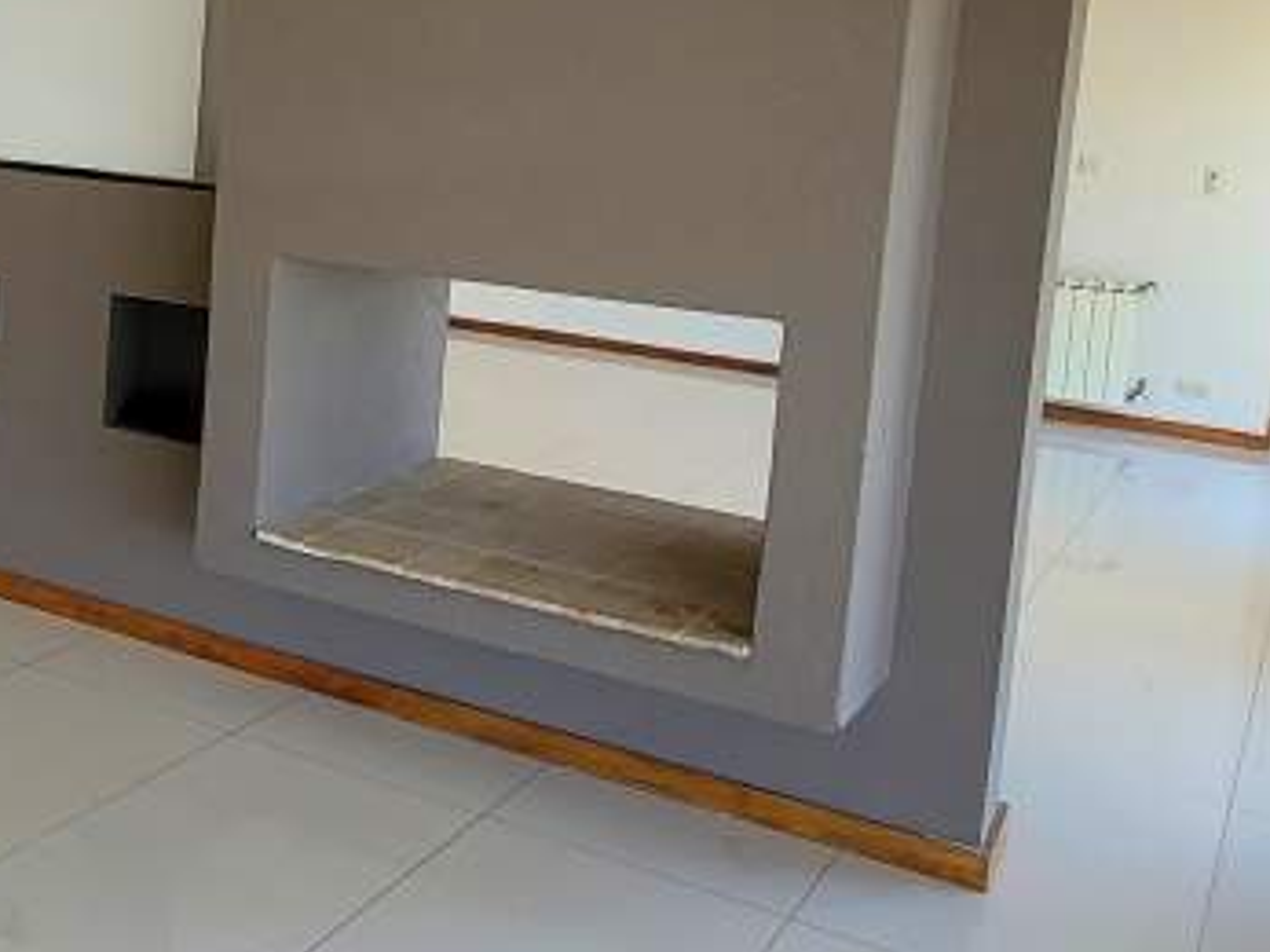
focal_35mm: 45
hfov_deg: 38.8
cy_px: 201
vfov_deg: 31.4
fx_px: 1650
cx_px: 99
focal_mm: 1.74
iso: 80
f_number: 2.2
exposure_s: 1/100
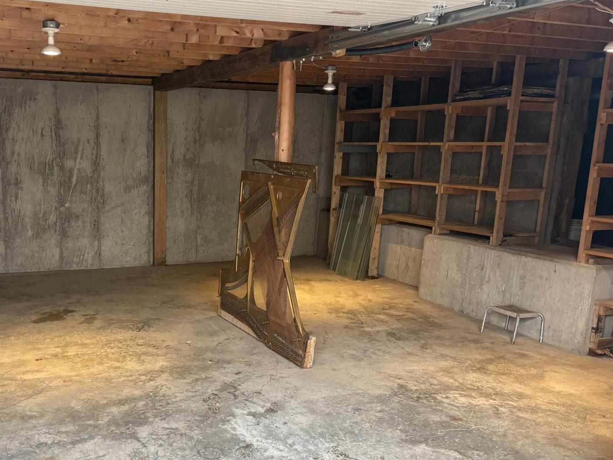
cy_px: 301
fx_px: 655
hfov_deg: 49.0
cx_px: 192
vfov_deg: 38.3
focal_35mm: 37
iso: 125
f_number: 1.6
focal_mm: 5.96
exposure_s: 1/89
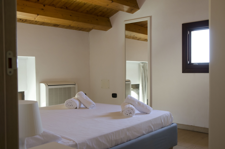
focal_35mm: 40
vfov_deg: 32.9
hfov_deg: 48.0
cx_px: 112
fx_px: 253
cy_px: 74
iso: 800
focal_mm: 27
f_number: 4
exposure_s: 1/100
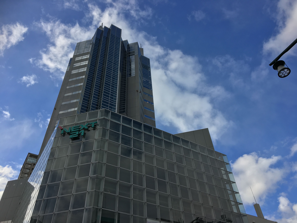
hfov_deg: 61.7
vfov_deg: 48.2
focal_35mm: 29
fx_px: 249
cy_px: 112
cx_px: 148
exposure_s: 1/1350
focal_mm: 4.15
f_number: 2.2
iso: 25
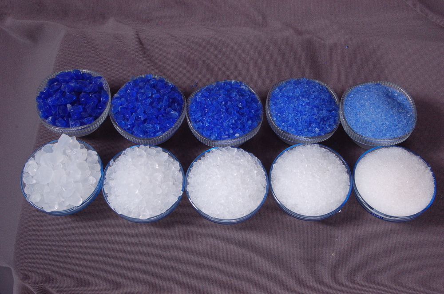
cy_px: 147
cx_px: 222
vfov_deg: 25.7
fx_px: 646
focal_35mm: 52
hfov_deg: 37.9
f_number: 18
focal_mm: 35
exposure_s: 1/320
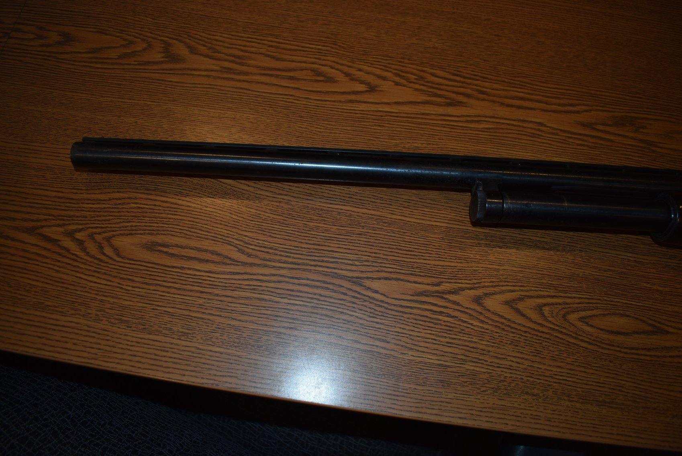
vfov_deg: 48.0
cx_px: 341
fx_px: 512
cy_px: 228
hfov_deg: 67.3
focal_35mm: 27
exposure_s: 1/200
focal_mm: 18
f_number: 3.5
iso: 220
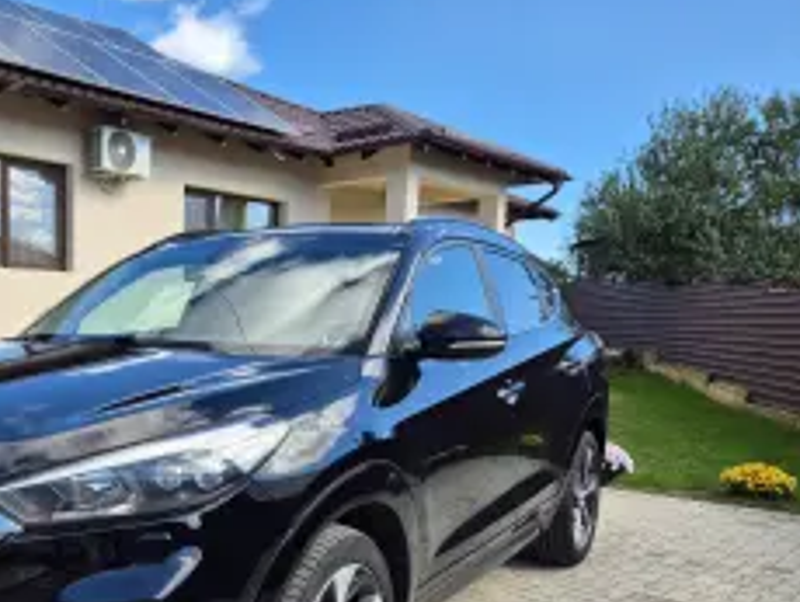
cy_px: 442
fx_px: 833
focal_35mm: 36
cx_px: 177
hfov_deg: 48.8
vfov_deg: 38.8
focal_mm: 5.4
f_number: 1.8
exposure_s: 1/662
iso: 25
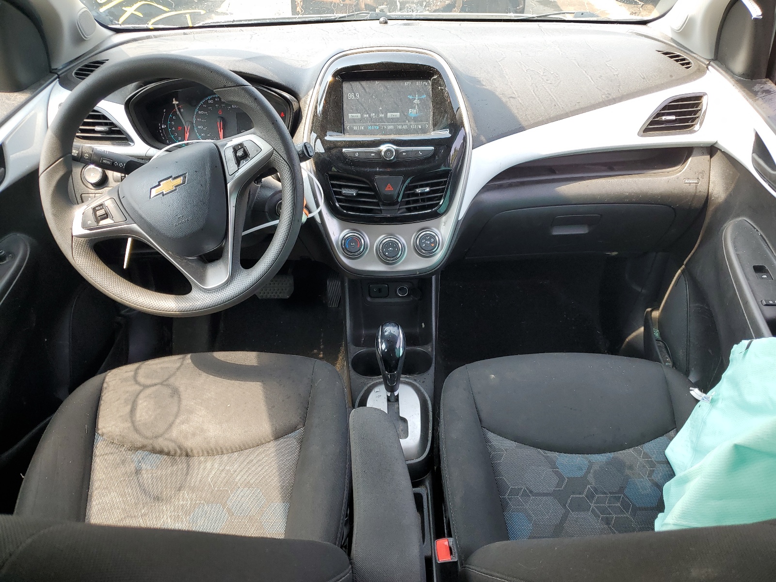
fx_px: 583
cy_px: 291
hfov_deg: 67.3
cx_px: 388
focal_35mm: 26
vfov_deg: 53.1
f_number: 1.5
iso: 50
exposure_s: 1/208
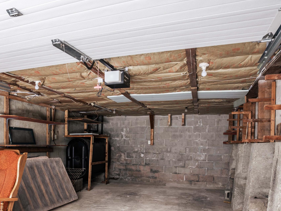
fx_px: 235
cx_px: 107
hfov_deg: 60.9
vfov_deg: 46.6
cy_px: 157
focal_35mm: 29
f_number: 8
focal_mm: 17
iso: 200
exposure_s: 1/40
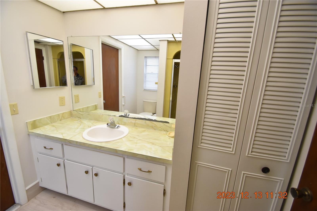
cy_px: 106
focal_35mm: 15
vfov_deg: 77.3
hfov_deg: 100.4
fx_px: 132
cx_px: 158
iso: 560
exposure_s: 1/60
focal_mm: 10
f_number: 4
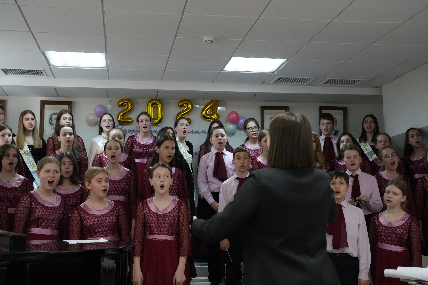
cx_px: 214
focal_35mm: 50
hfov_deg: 39.6
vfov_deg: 27.0
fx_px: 594
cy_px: 142
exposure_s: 1/320
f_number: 6.3
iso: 6400
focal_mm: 50
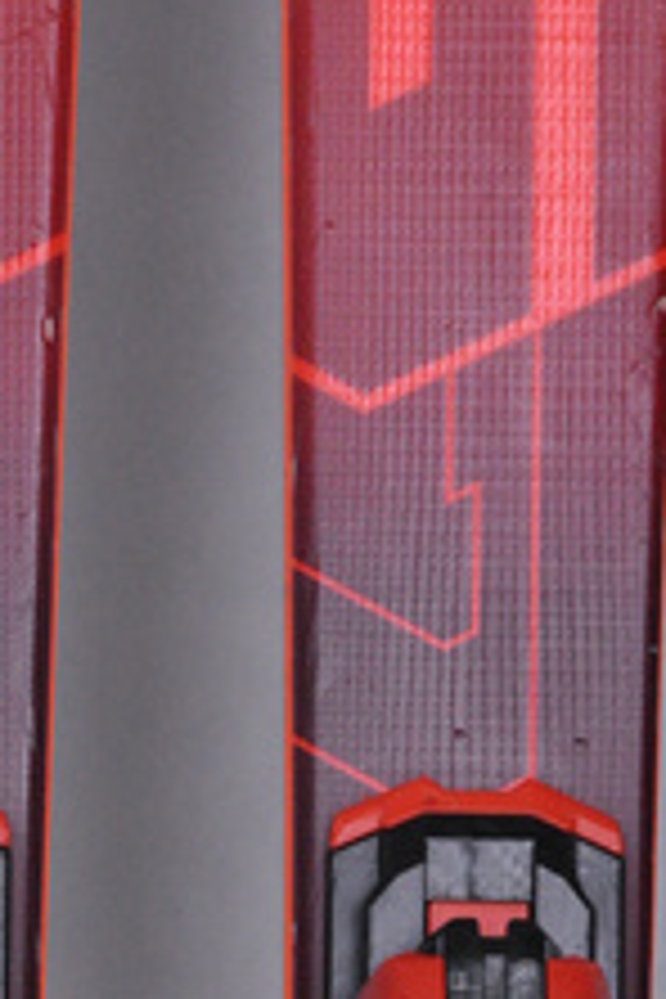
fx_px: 8852
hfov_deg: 4.3
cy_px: 558
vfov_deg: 6.5
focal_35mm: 319
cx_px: 178
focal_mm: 105
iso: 3200
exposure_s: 1/125
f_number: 9.5
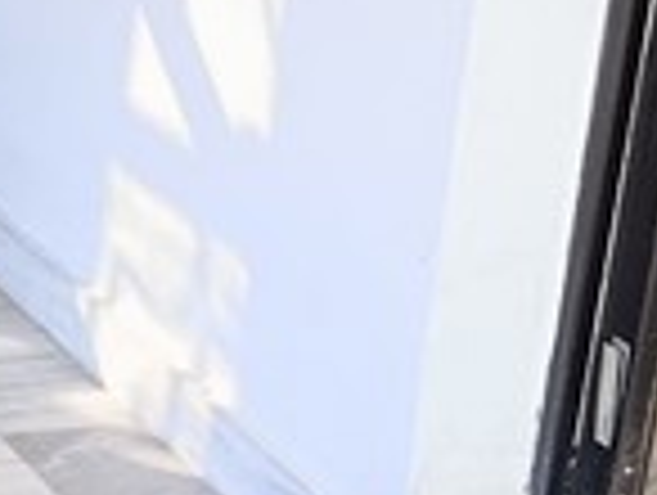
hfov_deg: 9.8
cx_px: -1224
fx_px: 3061
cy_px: -104
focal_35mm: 161
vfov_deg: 9.1
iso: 95
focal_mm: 6.11
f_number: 1.65
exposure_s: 1/100
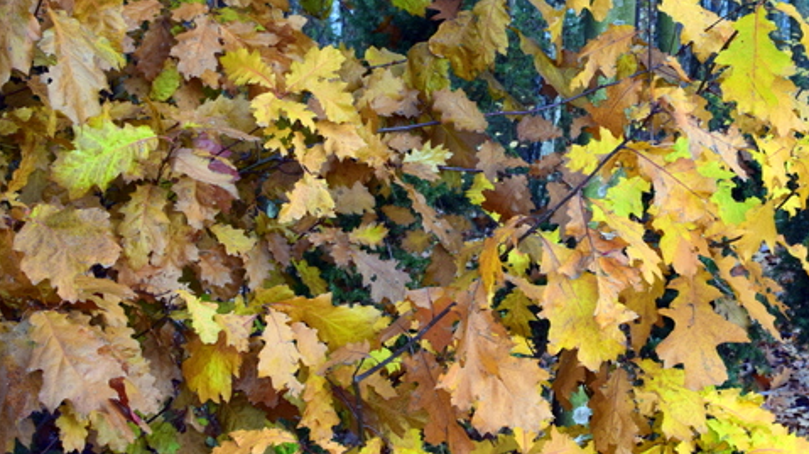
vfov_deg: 13.2
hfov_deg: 22.8
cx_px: 667
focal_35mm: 92
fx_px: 1970
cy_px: 209
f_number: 8
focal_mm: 35
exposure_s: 1/60
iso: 900
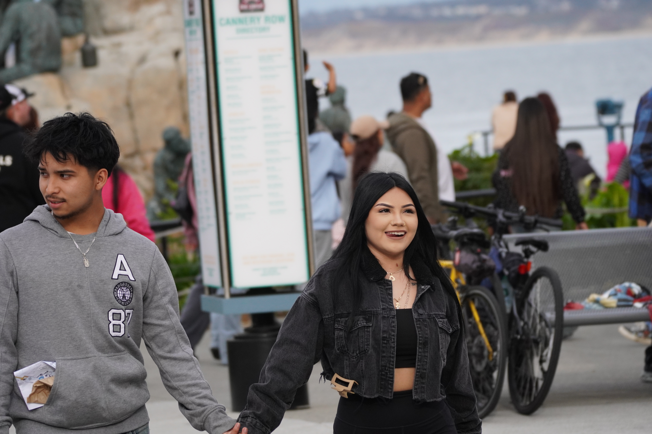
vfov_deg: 5.9
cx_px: 326
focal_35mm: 232
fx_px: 4211
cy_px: 217
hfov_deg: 8.9
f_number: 5.6
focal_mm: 155
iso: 800
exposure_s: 1/1600
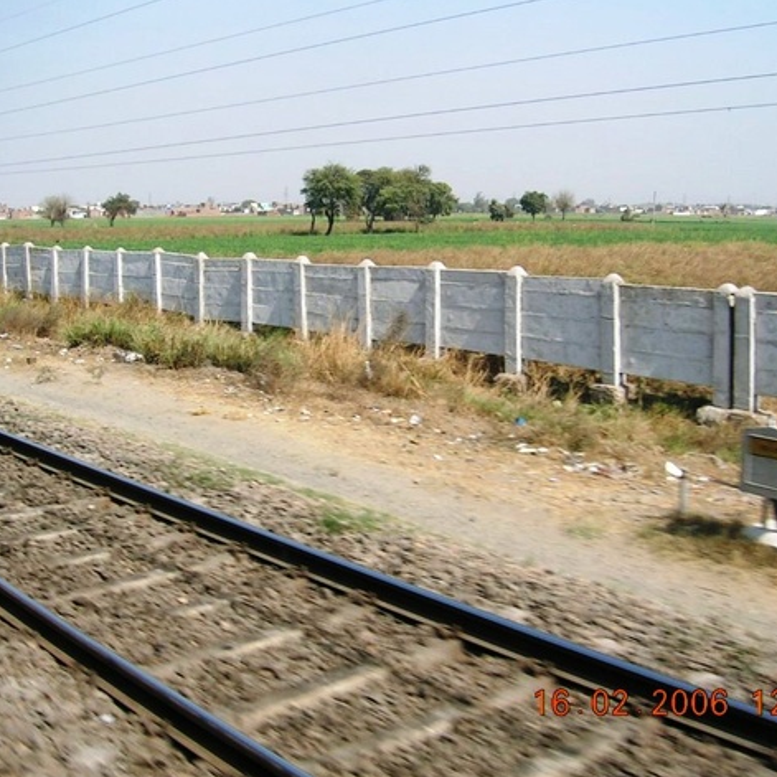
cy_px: 389
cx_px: 379
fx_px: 1067
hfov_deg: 40.0
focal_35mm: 42
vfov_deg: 40.0
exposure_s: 1/308
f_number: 4.8
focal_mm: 5.4
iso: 50
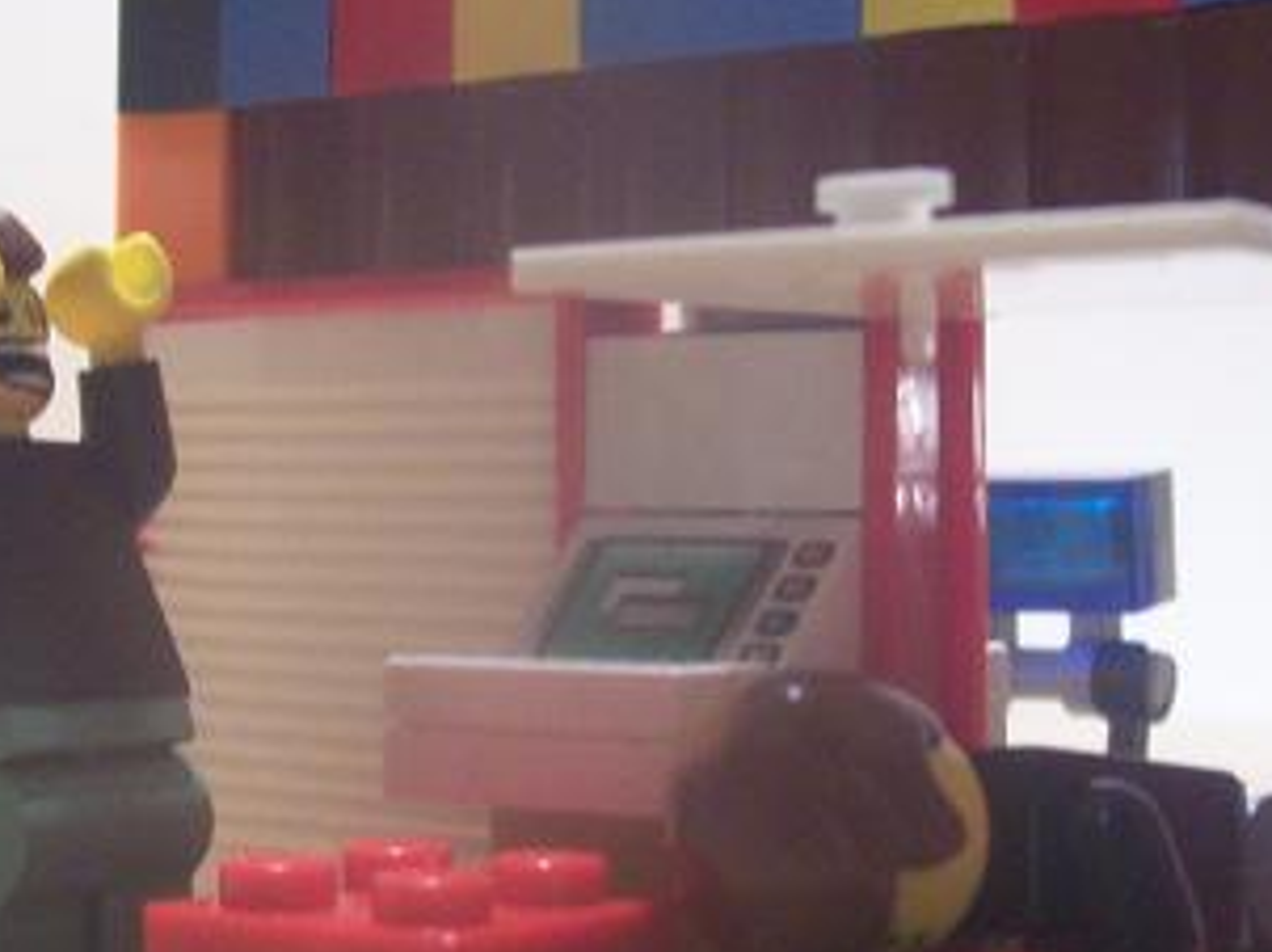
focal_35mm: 78
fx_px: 2864
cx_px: 560
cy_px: 516
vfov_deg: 18.9
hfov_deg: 25.0
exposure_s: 1/32
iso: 153
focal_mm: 5.6
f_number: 2.7
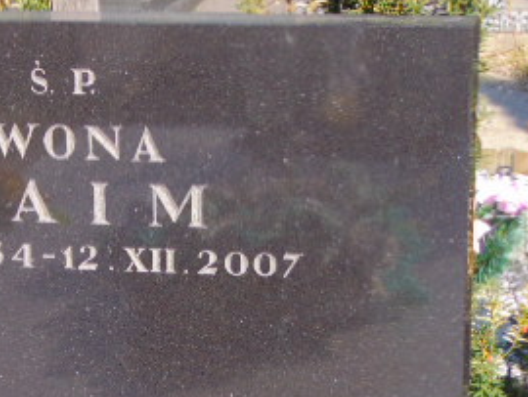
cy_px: 356
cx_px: 106
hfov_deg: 11.7
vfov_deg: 8.8
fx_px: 2565
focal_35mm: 168
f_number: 9.6
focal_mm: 12.8
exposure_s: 1/400
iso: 80
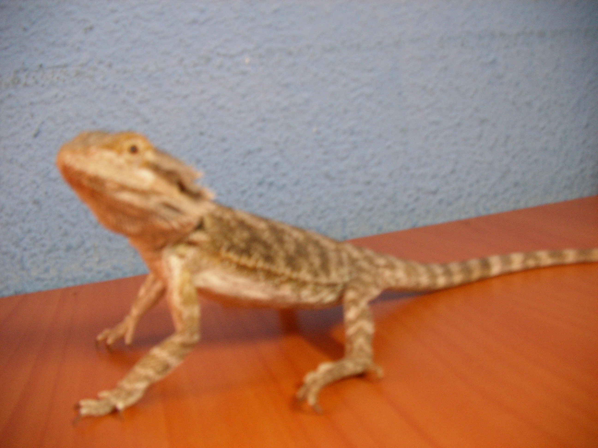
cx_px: 299
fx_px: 656
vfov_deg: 37.7
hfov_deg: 49.0
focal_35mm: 38
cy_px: 224
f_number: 3.5
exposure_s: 1/2.5
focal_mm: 6.3
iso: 100
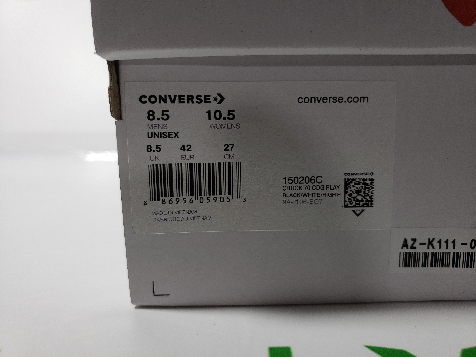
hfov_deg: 67.3
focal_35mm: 26
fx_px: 358
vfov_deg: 53.1
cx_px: 238
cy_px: 178
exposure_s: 1/407
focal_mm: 4.3
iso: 50
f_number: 1.5
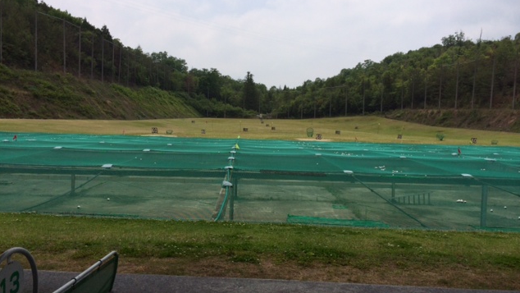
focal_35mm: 33
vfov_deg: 35.7
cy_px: 147
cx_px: 260
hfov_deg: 59.5
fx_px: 455
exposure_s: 1/5128
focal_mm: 4.12
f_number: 2.2
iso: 40
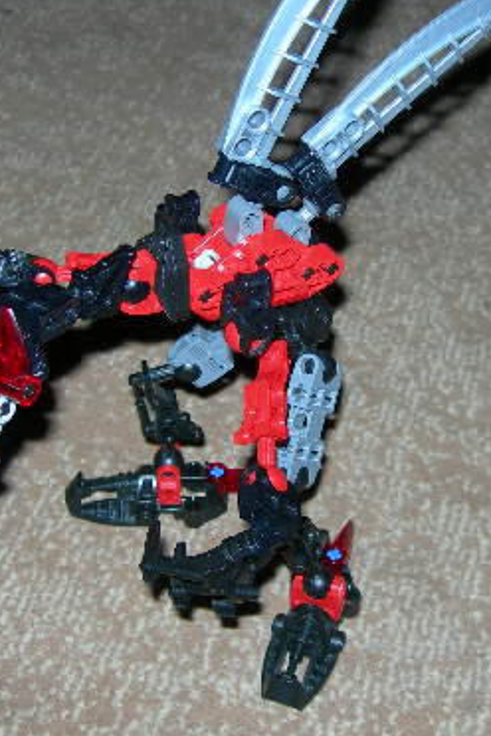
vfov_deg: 29.6
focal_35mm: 68
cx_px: 303
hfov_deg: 20.0
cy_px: 342
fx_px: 1391
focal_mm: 7.8
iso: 50
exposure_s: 1/60.1
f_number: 2.8
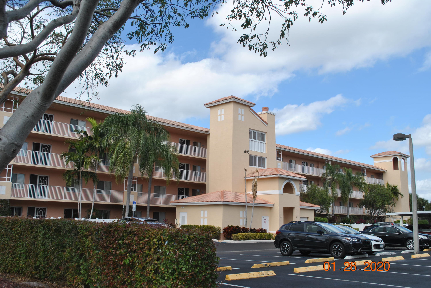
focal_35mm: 36
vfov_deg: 37.0
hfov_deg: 53.1
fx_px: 431
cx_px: 216
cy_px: 144
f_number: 8
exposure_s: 1/250
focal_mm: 24
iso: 100
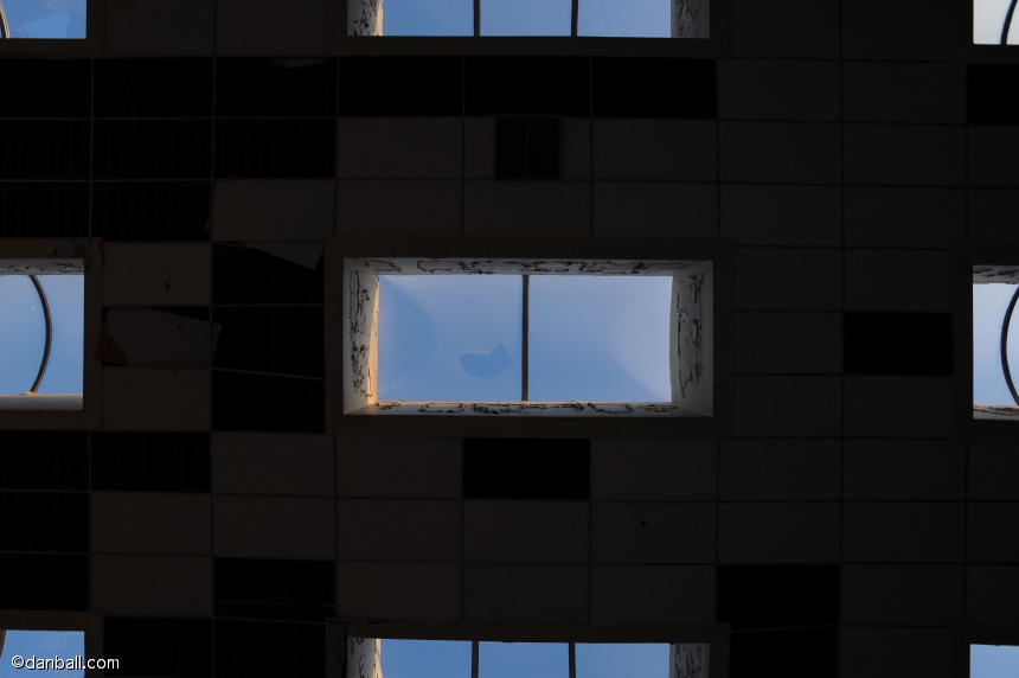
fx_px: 566
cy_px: 339
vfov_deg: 61.8
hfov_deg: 84.0
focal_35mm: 20
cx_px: 510
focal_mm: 20
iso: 200
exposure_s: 1/200
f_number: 7.1
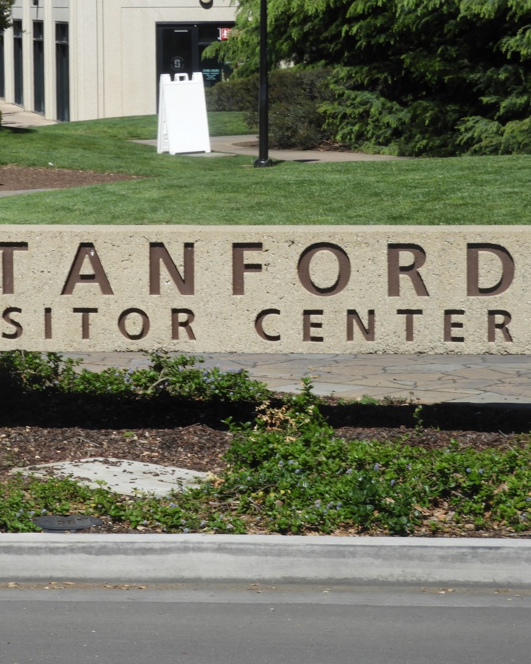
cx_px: 205
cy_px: 332
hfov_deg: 10.3
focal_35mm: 150
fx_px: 2947
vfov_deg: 12.9
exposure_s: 1/800
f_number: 5
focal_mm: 20.6
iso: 100
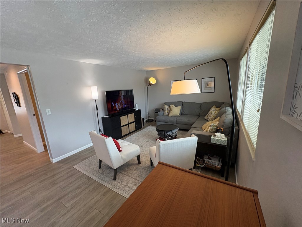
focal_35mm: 14
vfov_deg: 85.7
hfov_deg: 102.1
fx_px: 122
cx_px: 151
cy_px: 114
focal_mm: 2.22
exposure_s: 1/120
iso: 200
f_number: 2.2
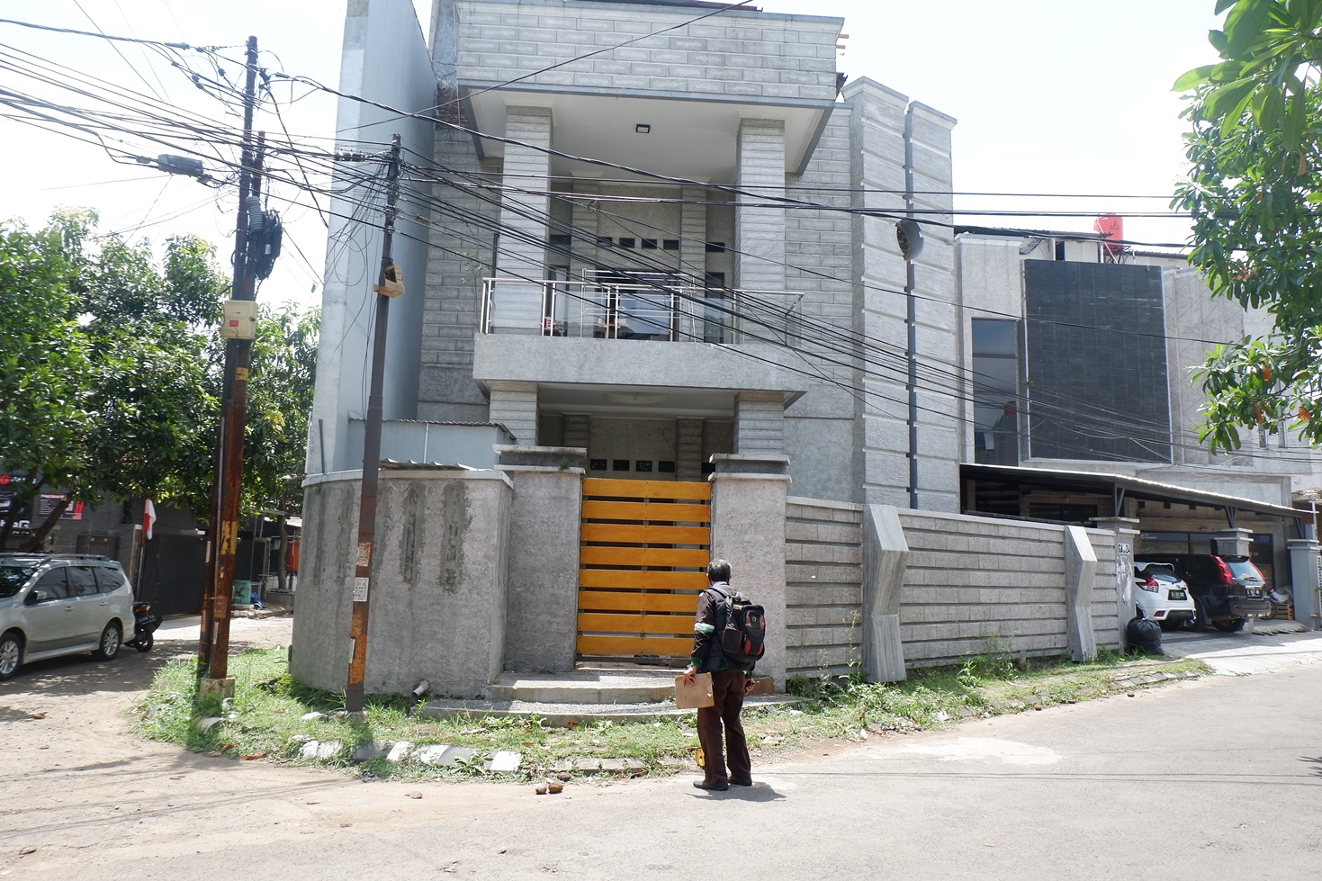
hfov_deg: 73.7
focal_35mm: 24
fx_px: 881
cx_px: 661
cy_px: 440
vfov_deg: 53.1
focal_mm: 16
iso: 200
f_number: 7.1
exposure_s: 1/150
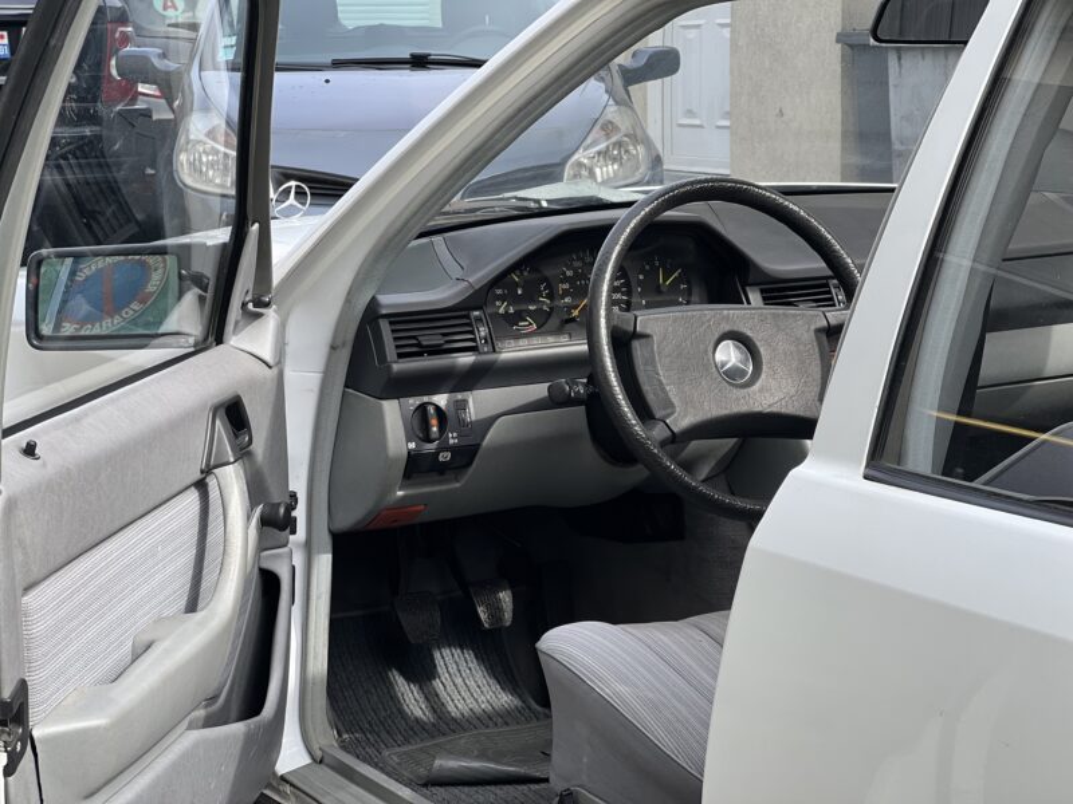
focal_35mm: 77
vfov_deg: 19.1
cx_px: 536
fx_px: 2387
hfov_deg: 25.3
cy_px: 402
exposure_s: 1/121
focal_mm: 9
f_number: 2.8
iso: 25
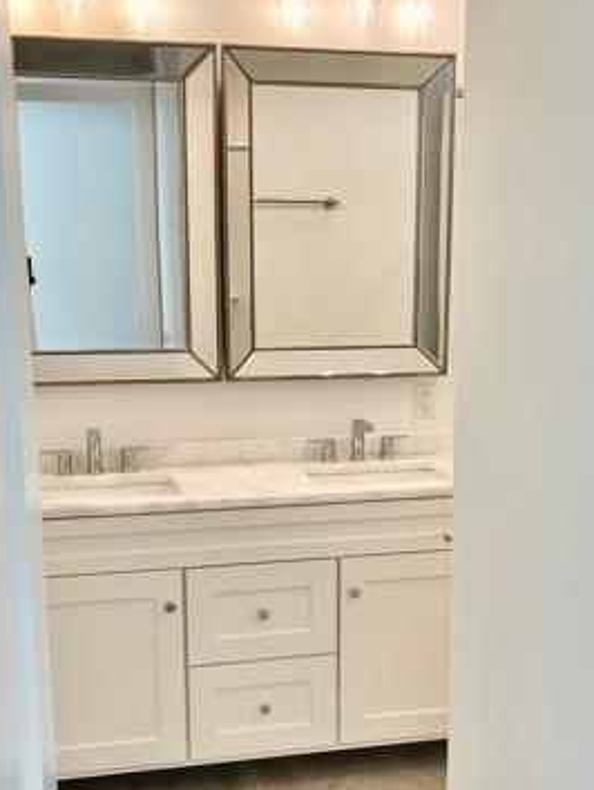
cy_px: 491
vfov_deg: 40.1
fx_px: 1074
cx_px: 293
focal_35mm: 47
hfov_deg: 30.9
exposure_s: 1/120
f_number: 1.6
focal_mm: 5.1
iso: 50
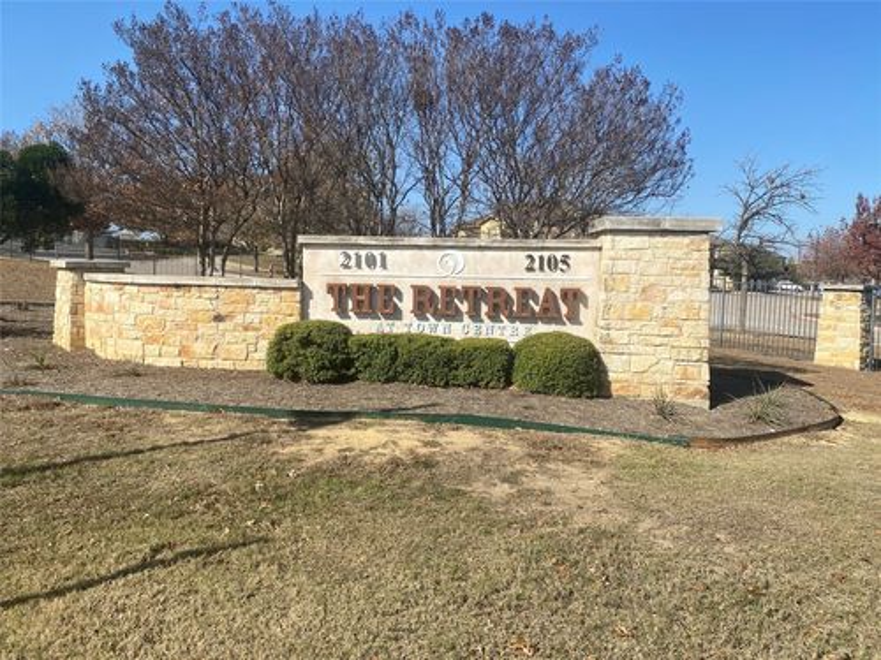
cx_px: 440
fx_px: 662
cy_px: 330
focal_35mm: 26
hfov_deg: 67.3
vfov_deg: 53.1
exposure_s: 1/3401
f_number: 1.8
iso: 32
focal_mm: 4.25
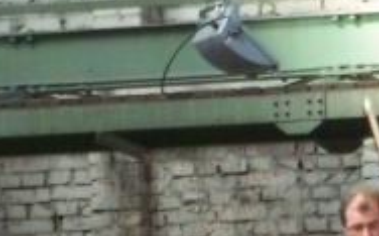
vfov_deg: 2.5
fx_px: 5458
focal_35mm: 529
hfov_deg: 4.0
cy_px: 268
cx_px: 147
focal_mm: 19.2
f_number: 4.4
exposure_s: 1/100
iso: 200
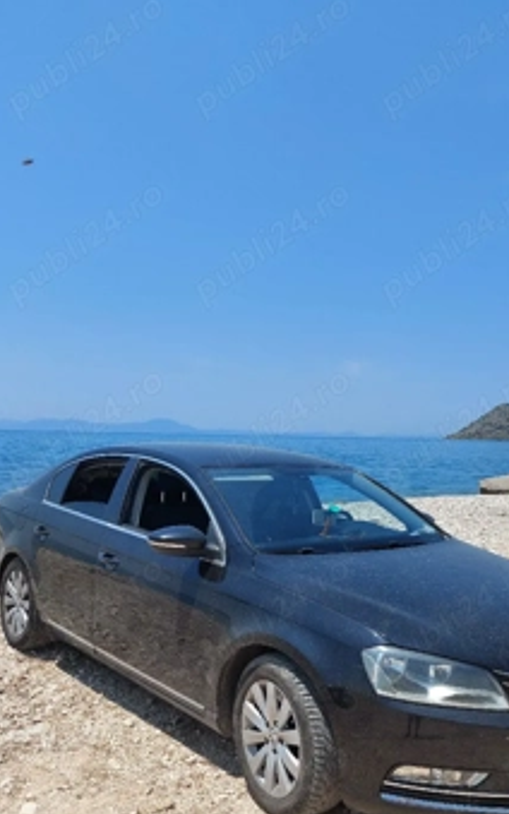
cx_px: 319
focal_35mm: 30
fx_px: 666
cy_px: 459
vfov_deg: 62.7
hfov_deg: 41.5
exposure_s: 1/2500
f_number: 1.8
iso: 40
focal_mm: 5.23
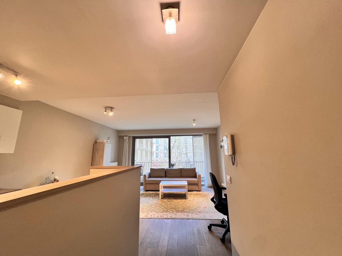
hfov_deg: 106.2
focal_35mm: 13
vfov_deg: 89.9
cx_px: 171
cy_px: 128
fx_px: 128
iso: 160
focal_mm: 1.57
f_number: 1.8
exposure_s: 1/50
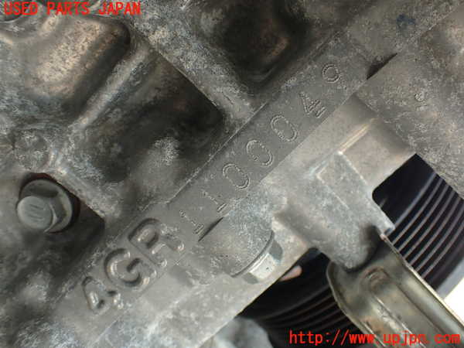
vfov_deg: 44.2
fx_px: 429
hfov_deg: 56.8
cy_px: 174
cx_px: 232
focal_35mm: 32
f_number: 3.2
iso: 100
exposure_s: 1/80
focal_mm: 5.79
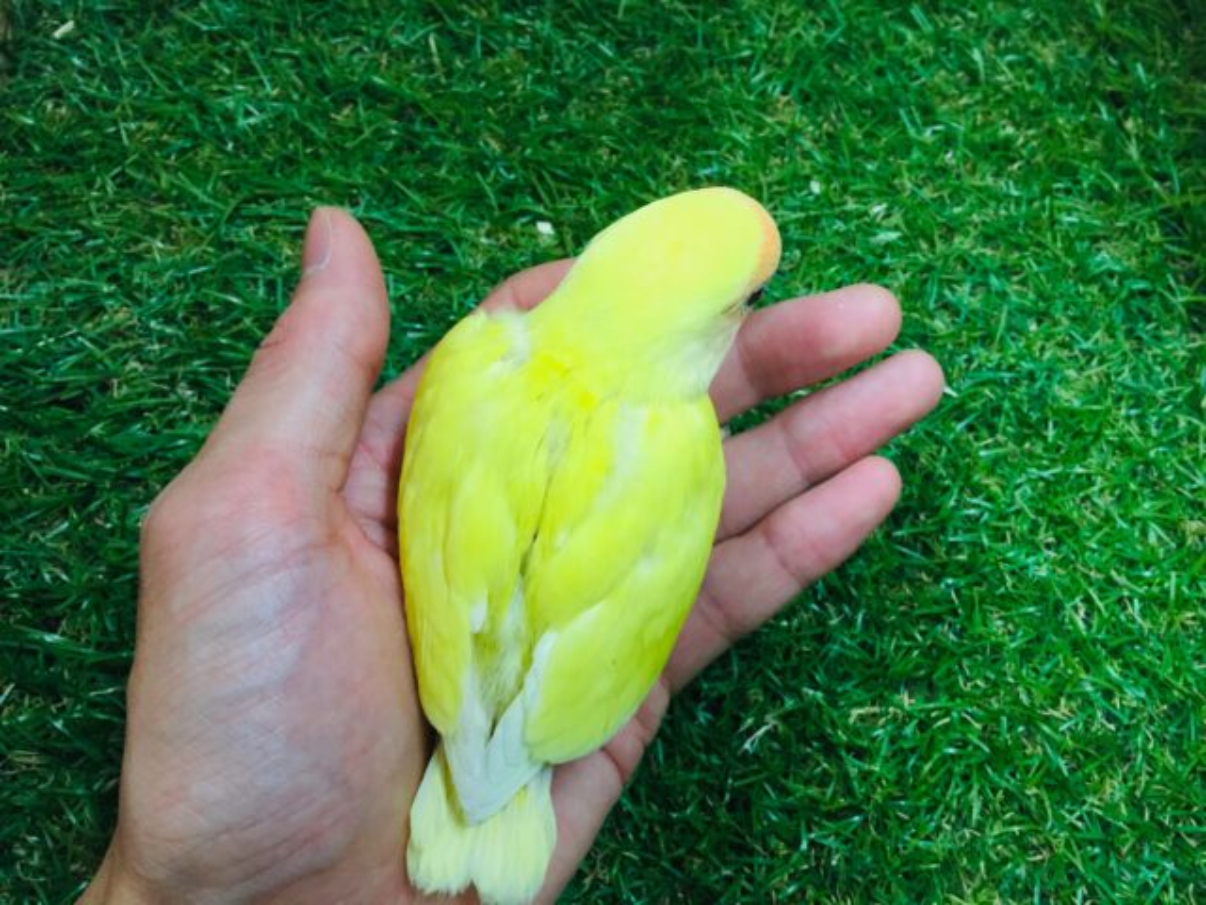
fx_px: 1010
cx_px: 603
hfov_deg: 61.7
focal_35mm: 29
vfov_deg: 48.2
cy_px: 452
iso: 50
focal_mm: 4.15
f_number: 2.2
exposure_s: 1/30
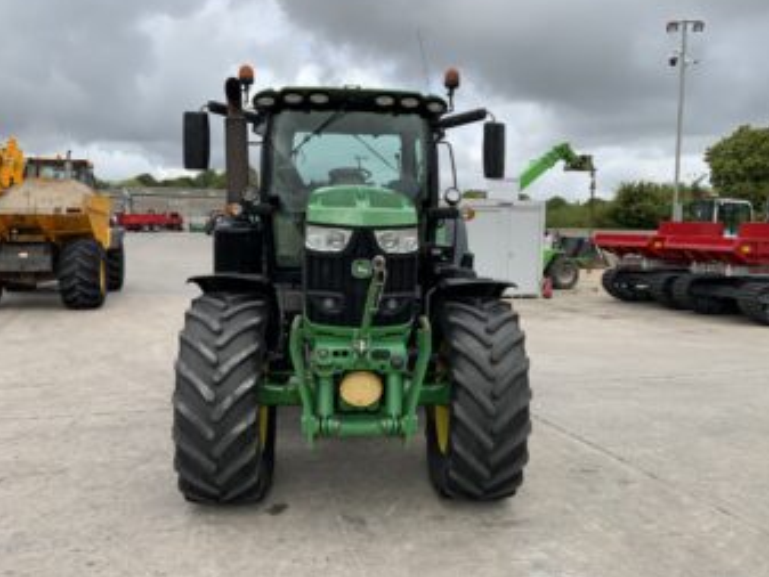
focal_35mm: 31
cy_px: 276
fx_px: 689
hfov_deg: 58.3
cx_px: 392
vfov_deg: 45.5
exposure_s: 1/1342
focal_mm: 3
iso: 16
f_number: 1.8
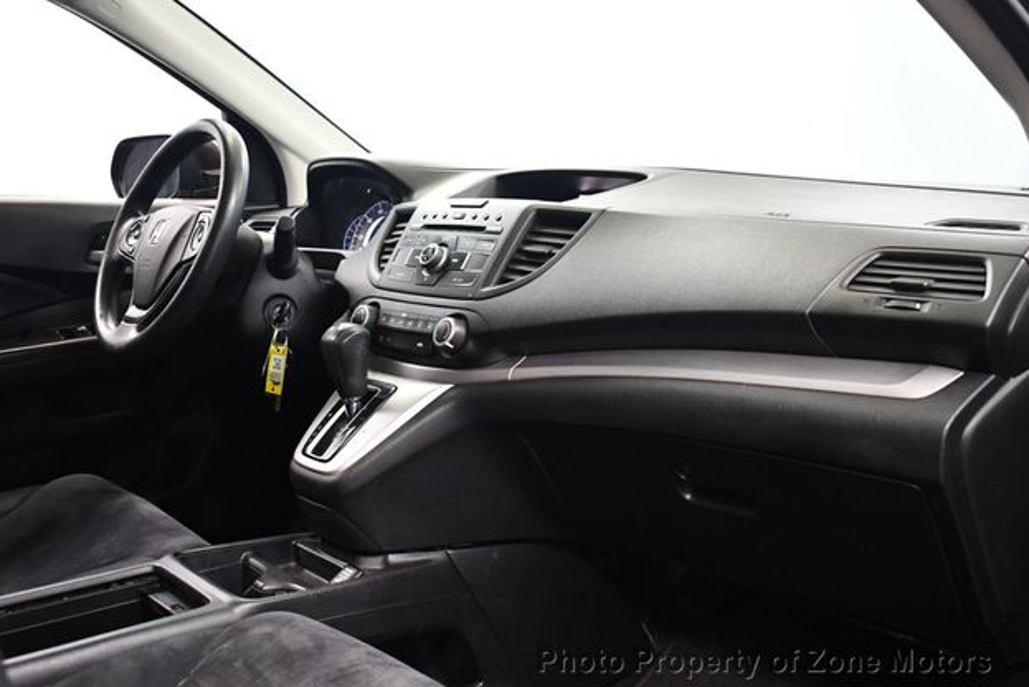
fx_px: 1058
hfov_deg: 51.9
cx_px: 517
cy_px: 339
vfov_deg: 36.0
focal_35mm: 37
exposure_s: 1/80
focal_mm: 18
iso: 3200
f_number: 3.5
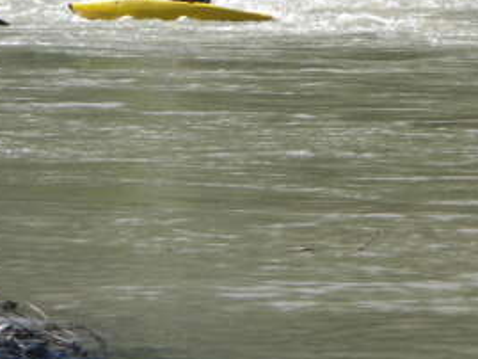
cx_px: 144
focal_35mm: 380
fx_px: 5250
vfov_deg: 3.9
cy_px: 30
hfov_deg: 5.2
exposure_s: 1/400
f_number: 3.5
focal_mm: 50.8
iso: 50
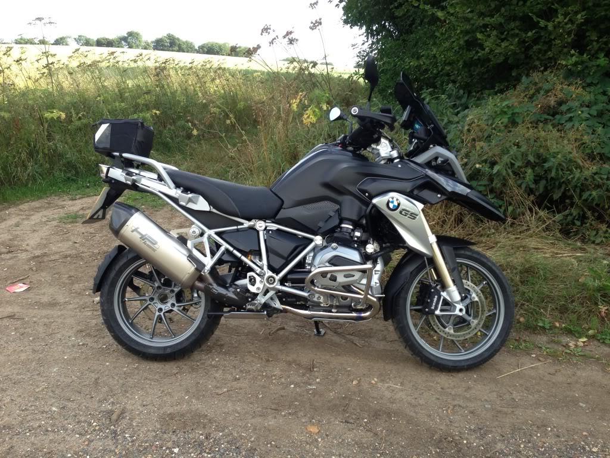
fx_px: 582
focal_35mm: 33
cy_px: 229
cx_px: 305
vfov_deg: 42.9
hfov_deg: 55.4
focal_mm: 4.1
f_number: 2.4
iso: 64
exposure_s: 1/343
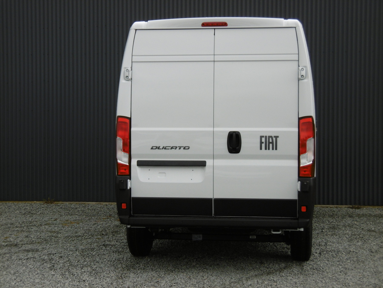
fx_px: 752
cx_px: 192
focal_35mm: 68
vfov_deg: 21.6
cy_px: 144
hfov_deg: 28.6
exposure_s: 1/250
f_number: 4.4
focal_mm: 12.1
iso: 100
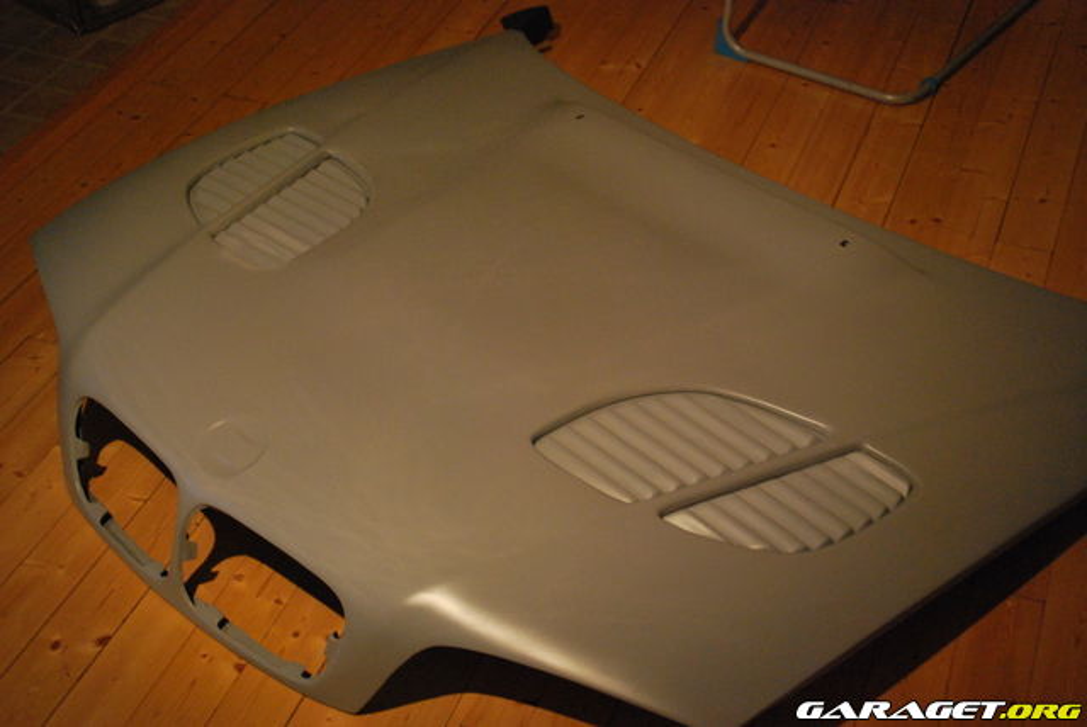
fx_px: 1587
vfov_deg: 25.8
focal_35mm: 52
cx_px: 544
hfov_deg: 37.8
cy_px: 364
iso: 1250
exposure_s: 1/30
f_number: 4.2
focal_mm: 35
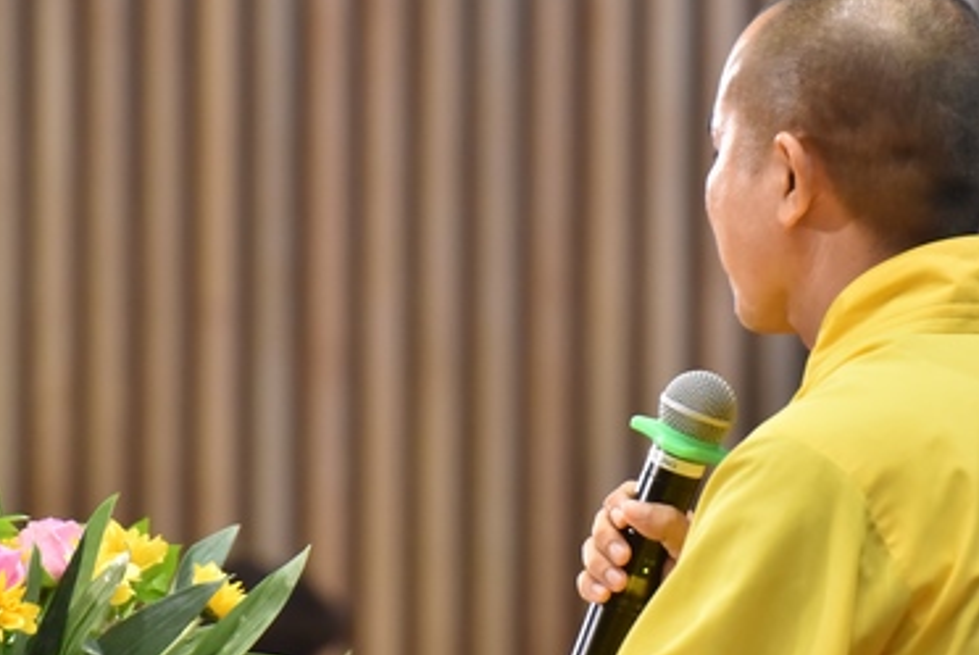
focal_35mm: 384
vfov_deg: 3.6
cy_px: 305
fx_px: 10455
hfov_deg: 5.4
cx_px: 461
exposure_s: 1/125
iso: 3200
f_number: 5.6
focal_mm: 220
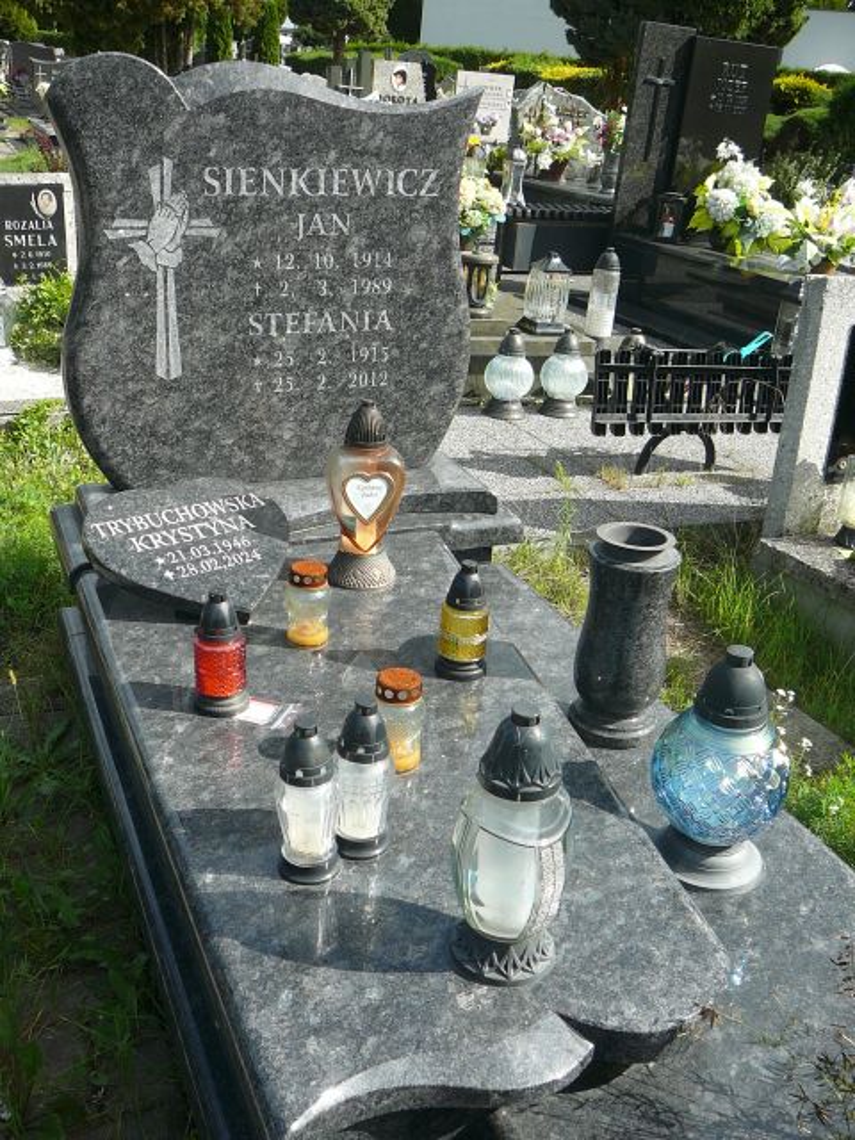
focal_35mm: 35
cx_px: 428
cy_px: 570
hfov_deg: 40.7
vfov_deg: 52.6
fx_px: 1153
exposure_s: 1/640
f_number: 2.8
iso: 80
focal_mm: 5.2
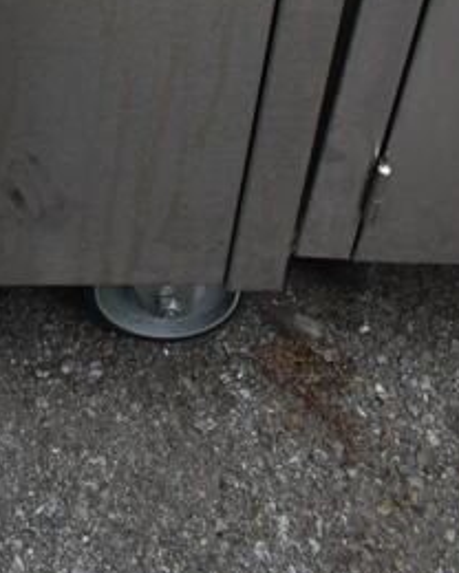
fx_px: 1511
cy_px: -292
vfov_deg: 18.9
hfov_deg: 16.3
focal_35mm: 89
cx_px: -146
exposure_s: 1/80
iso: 100
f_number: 5.6
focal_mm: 18
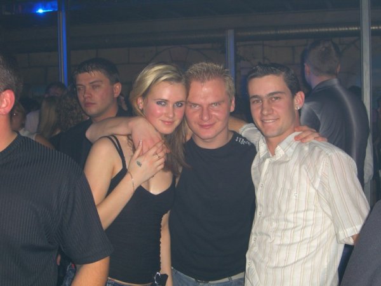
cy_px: 143
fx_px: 627
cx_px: 190
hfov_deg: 33.8
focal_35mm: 57
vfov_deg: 25.7
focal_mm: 11.8
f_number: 3.6
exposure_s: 1/60
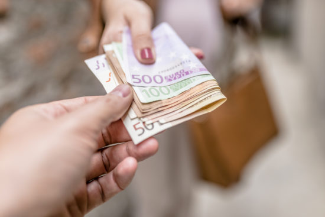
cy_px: 108
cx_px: 162
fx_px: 316
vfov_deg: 37.9
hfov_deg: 54.4
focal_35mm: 35
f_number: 2
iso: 200
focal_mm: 35
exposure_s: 1/800
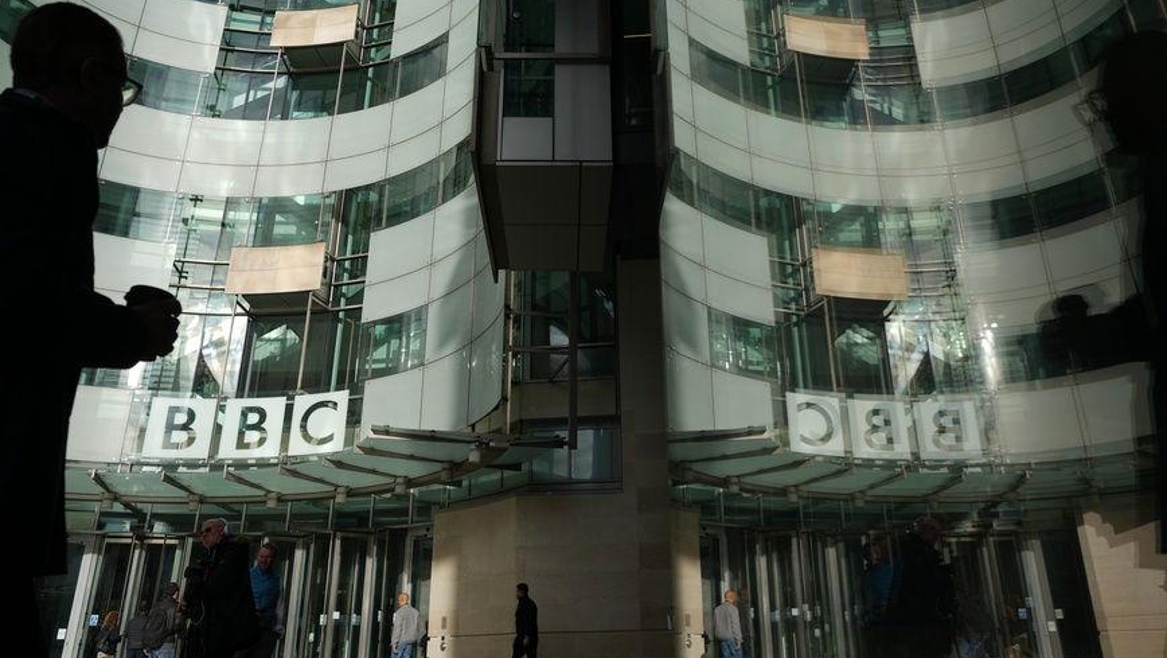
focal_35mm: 21
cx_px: 570
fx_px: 650
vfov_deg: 53.6
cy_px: 303
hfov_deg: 83.8
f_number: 3.5
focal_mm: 17
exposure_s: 1/1000
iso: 50
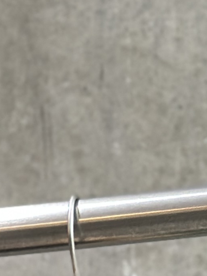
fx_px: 2240
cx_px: -79
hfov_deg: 5.3
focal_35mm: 281
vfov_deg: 6.6
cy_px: 694
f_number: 1.78
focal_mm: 6.86
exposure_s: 1/100
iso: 200
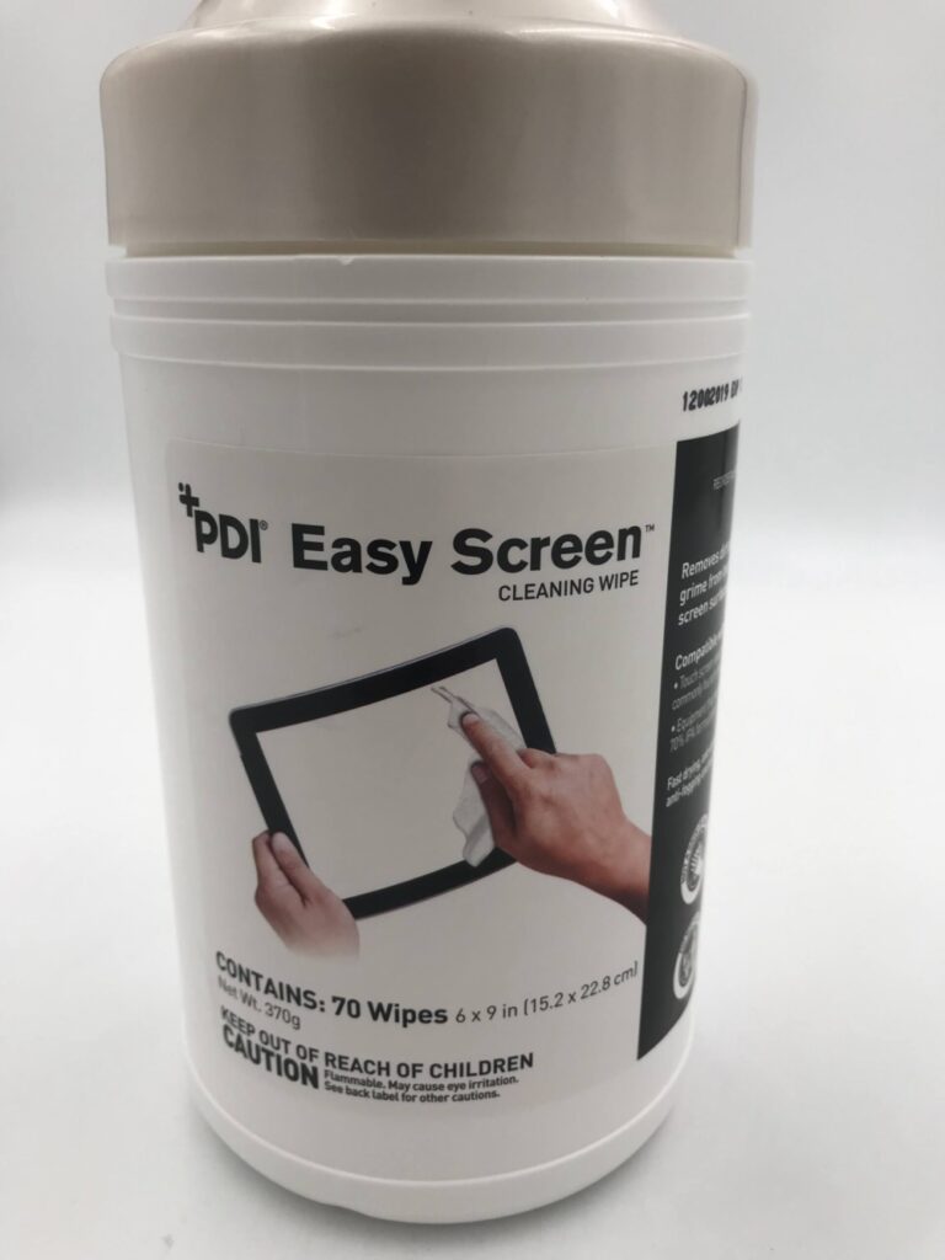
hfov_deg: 49.7
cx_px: 472
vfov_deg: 63.4
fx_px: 1019
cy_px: 630
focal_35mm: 28
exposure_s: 1/120
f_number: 1.8
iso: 25
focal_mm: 3.99
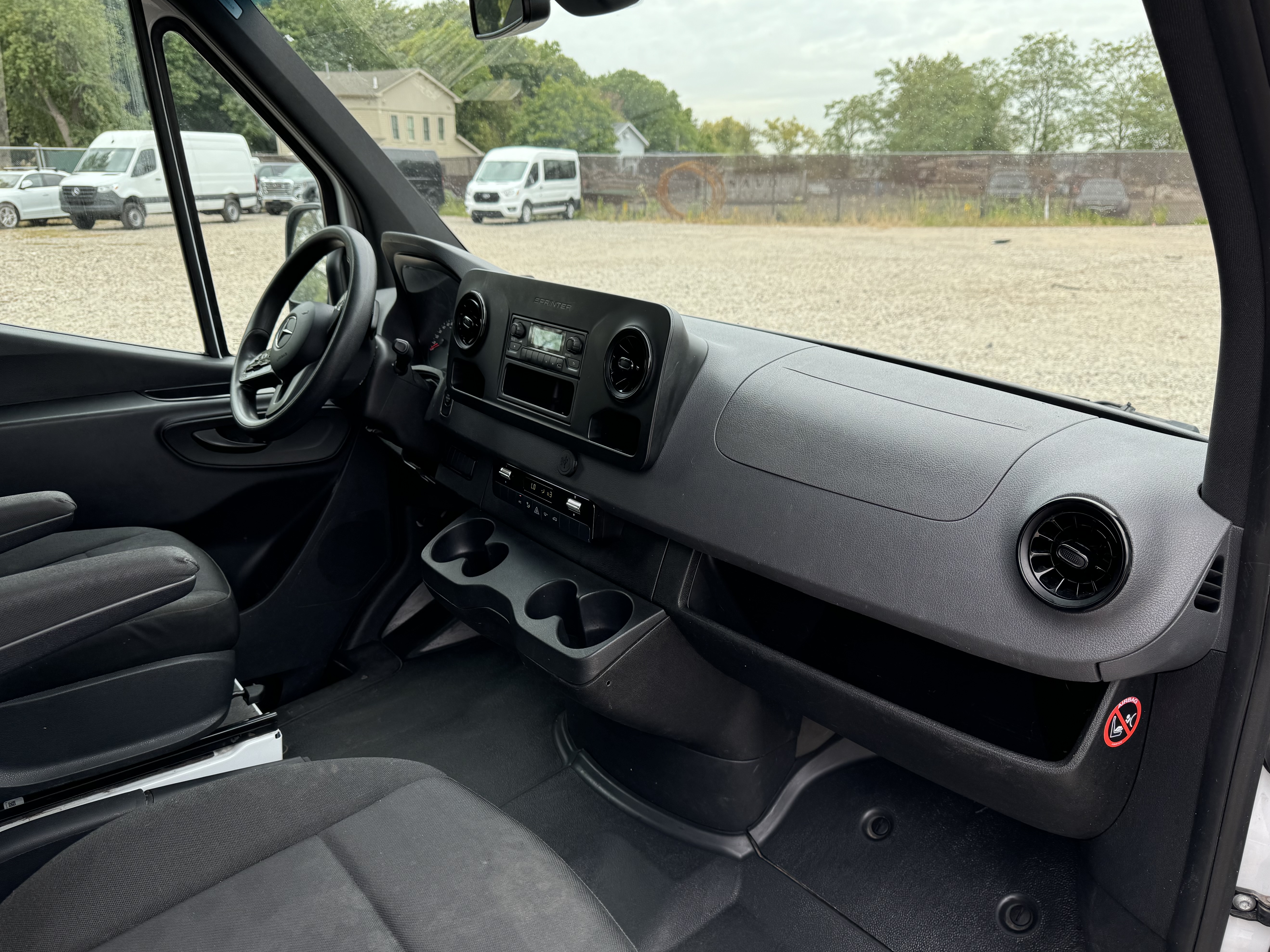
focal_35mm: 26
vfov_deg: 53.0
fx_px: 954
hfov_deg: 67.3
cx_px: 657
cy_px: 503
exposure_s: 1/417
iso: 80
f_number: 1.78
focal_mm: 6.76
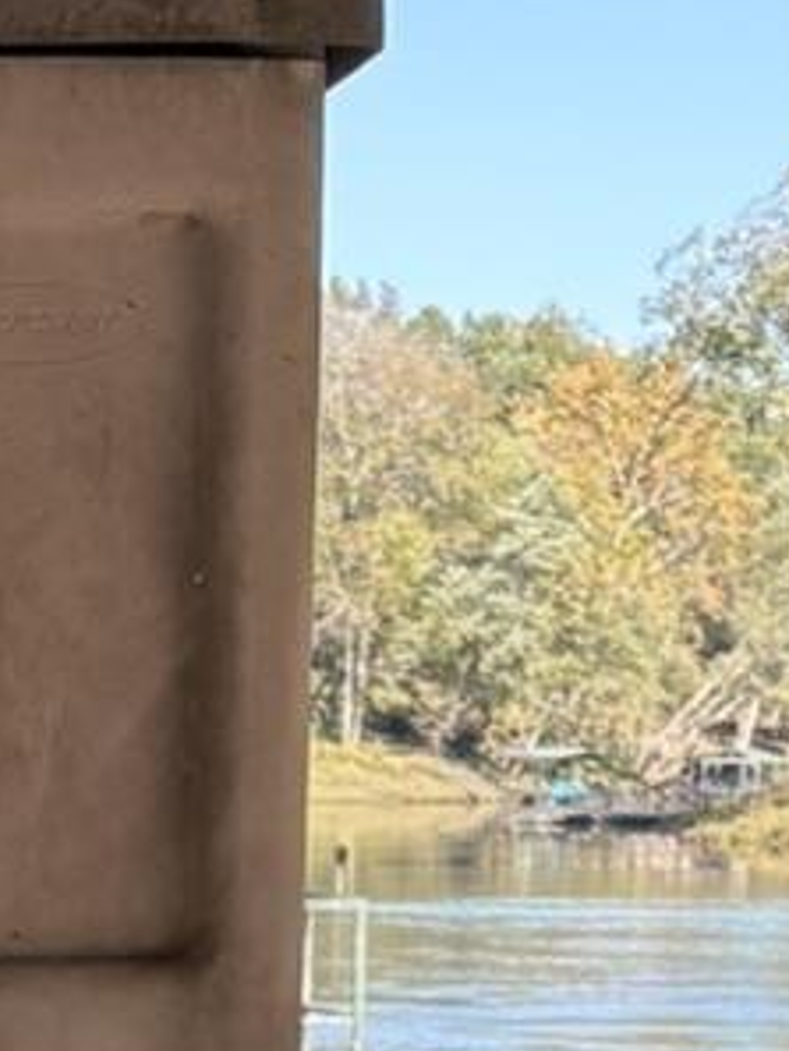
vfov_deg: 10.6
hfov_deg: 8.1
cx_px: -467
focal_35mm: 179
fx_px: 5436
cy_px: 1663
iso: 64
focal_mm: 5.96
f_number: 1.6
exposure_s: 1/607
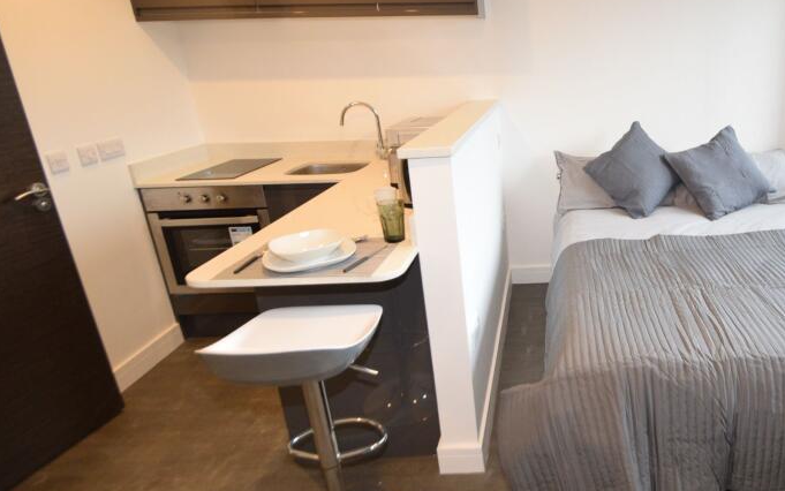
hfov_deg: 72.0
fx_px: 492
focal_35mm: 23
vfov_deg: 53.0
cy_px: 231
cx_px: 586
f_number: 5
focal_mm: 10
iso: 800
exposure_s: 1/100
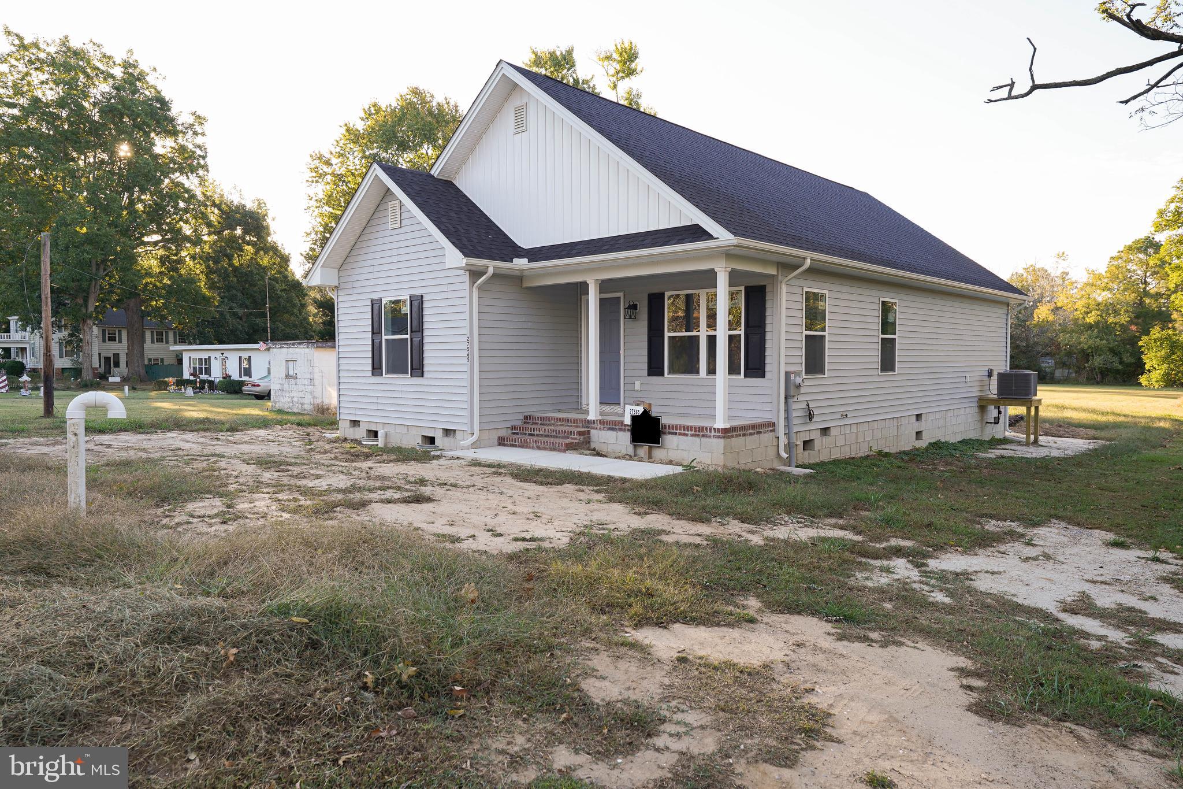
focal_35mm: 24
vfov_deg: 53.1
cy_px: 394
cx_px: 592
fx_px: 789
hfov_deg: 73.7
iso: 100
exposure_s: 1/100
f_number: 5
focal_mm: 24
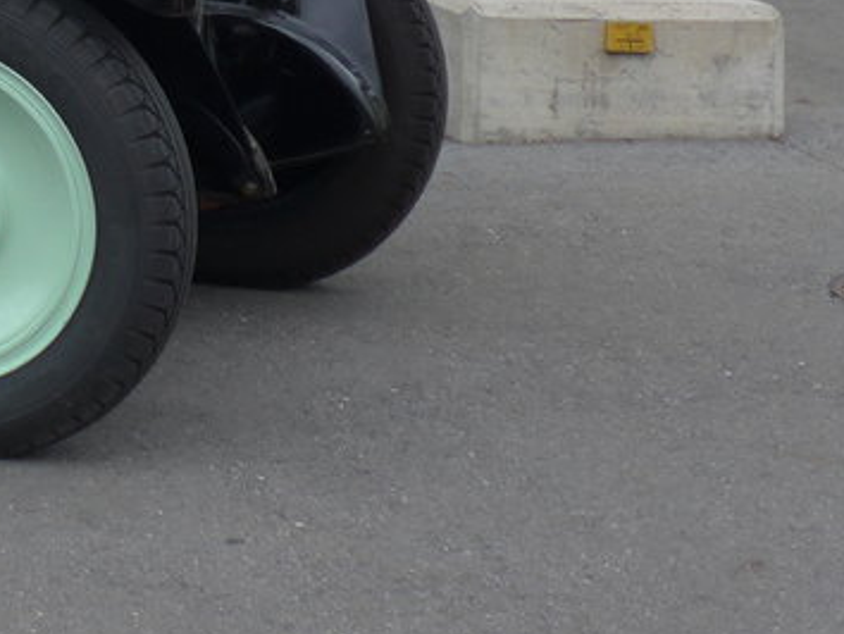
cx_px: -582
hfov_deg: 12.3
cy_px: -338
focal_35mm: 149
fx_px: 3635
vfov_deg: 9.7
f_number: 2.8
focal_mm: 9
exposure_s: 1/250
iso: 80
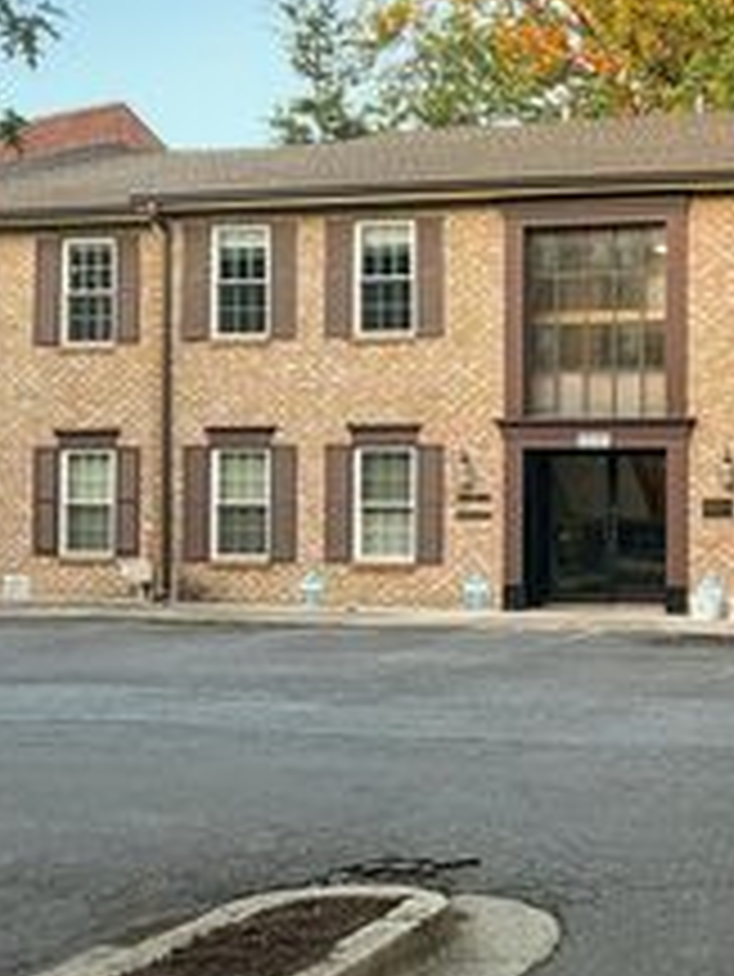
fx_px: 1695
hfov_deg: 23.5
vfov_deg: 32.2
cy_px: 484
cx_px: 711
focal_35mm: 60
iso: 125
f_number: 1.5
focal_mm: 5.7
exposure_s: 1/100
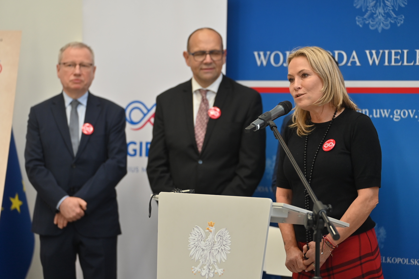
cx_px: 210
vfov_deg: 11.0
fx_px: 1455
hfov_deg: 16.4
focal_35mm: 125
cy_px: 140
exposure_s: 1/250
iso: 560
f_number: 2.8
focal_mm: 125
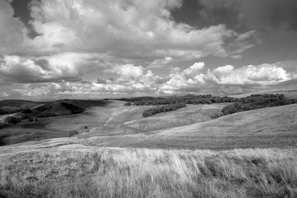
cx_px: 148
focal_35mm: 24
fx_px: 198
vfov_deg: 53.1
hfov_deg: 73.7
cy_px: 99
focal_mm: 24
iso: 800
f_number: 16
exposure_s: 1/1000
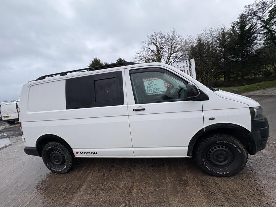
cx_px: 138
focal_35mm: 14
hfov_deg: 102.1
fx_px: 112
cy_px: 104
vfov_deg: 85.7
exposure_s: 1/80
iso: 250
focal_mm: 2.22
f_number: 2.2
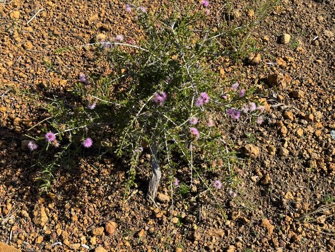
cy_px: 126
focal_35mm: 48
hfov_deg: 39.7
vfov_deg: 30.3
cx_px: 168
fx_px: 465
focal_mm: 6.76
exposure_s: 1/2762
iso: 100
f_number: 1.78
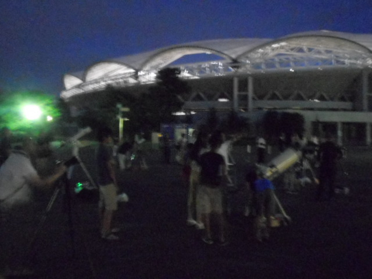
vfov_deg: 46.8
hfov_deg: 60.0
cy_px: 140
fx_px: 322
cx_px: 186
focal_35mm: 30
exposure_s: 1
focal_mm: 5.1
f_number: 3.4
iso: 1600
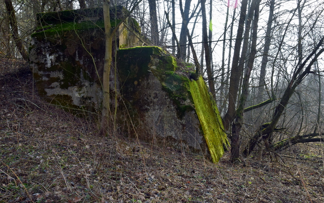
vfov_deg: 28.0
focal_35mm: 46
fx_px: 406
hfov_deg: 43.5
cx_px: 162
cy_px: 98
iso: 400
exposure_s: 1/100
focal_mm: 30
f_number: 9
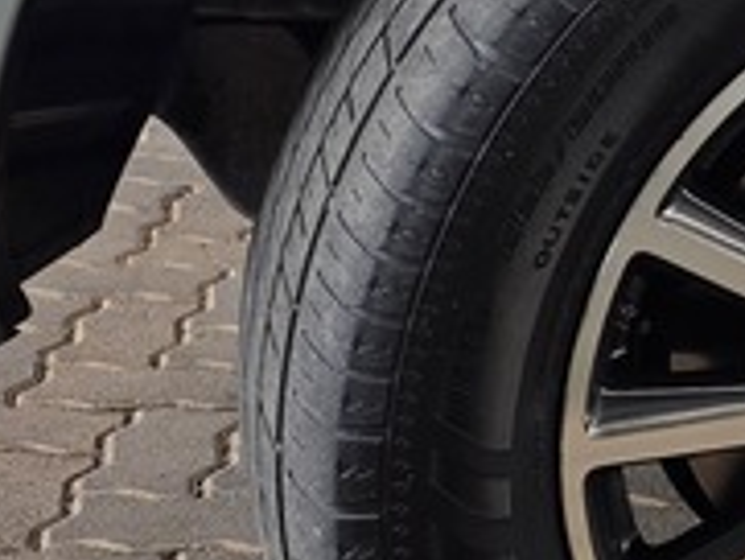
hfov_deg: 14.5
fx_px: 2800
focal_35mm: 130
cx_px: 996
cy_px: -284
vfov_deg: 11.0
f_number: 1.7
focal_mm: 6.25
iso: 160
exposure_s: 1/180
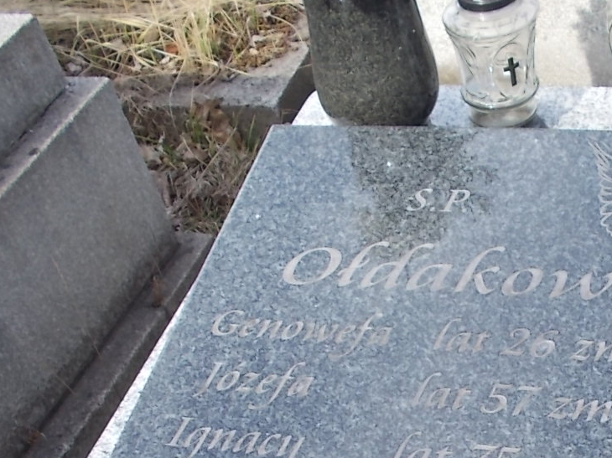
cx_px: 493
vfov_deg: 24.7
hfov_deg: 32.8
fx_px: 1007
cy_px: 430
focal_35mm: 57
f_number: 3.2
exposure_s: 1/250
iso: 80
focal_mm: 4.6
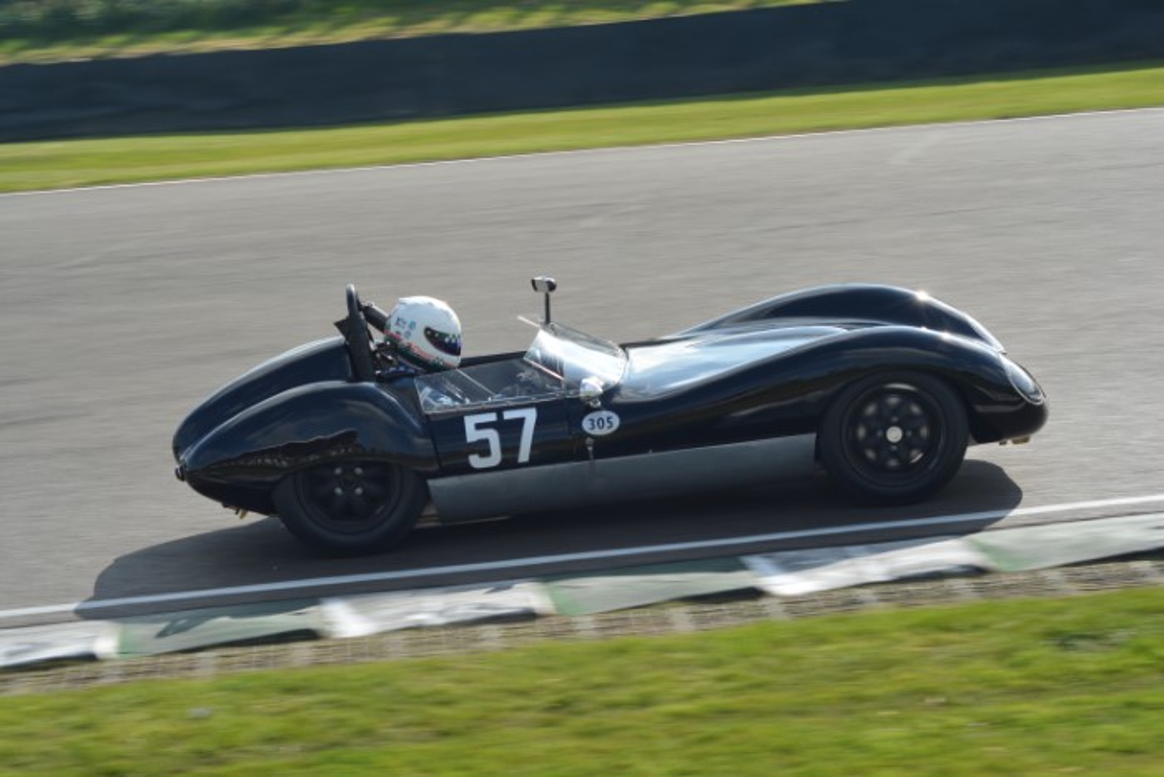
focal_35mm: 105
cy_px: 388
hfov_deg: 19.5
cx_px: 582
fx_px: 3395
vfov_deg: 13.0
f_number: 13
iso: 400
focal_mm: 70
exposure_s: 1/320
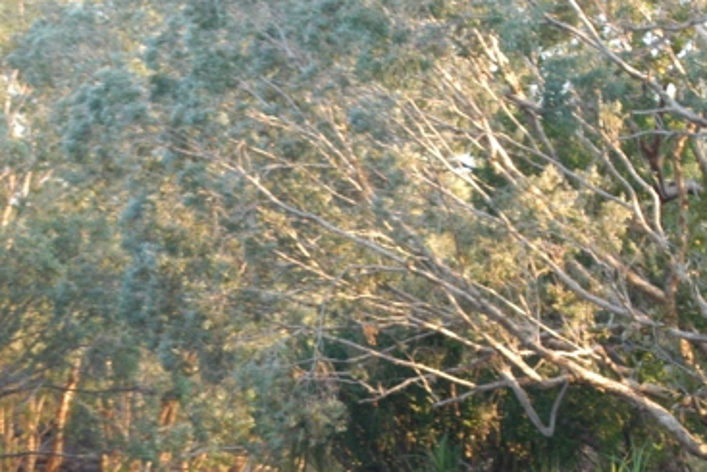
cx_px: 247
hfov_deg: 23.5
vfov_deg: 15.6
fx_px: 1690
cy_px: 480
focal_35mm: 86
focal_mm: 28
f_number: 5.6
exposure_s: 1/15
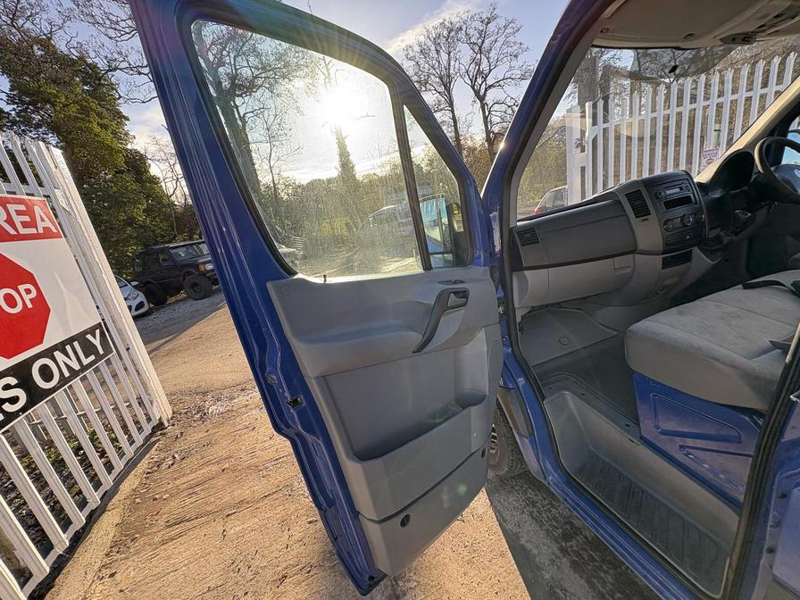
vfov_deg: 85.7
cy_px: 300
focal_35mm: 14
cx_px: 400
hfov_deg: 102.1
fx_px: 324
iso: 40
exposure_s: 1/248
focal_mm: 2.22
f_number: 2.2
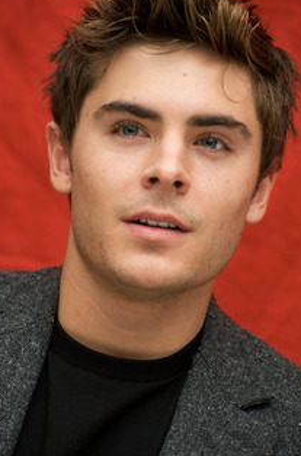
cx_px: 155
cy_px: 226
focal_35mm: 211
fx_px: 2661
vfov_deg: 9.8
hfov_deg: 6.5
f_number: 5.6
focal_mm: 165
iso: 500
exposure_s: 1/60
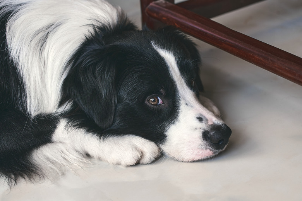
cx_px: 151
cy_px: 100
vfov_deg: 13.7
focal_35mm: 100
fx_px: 839
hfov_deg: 20.4
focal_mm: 100
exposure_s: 1/80
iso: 800
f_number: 5
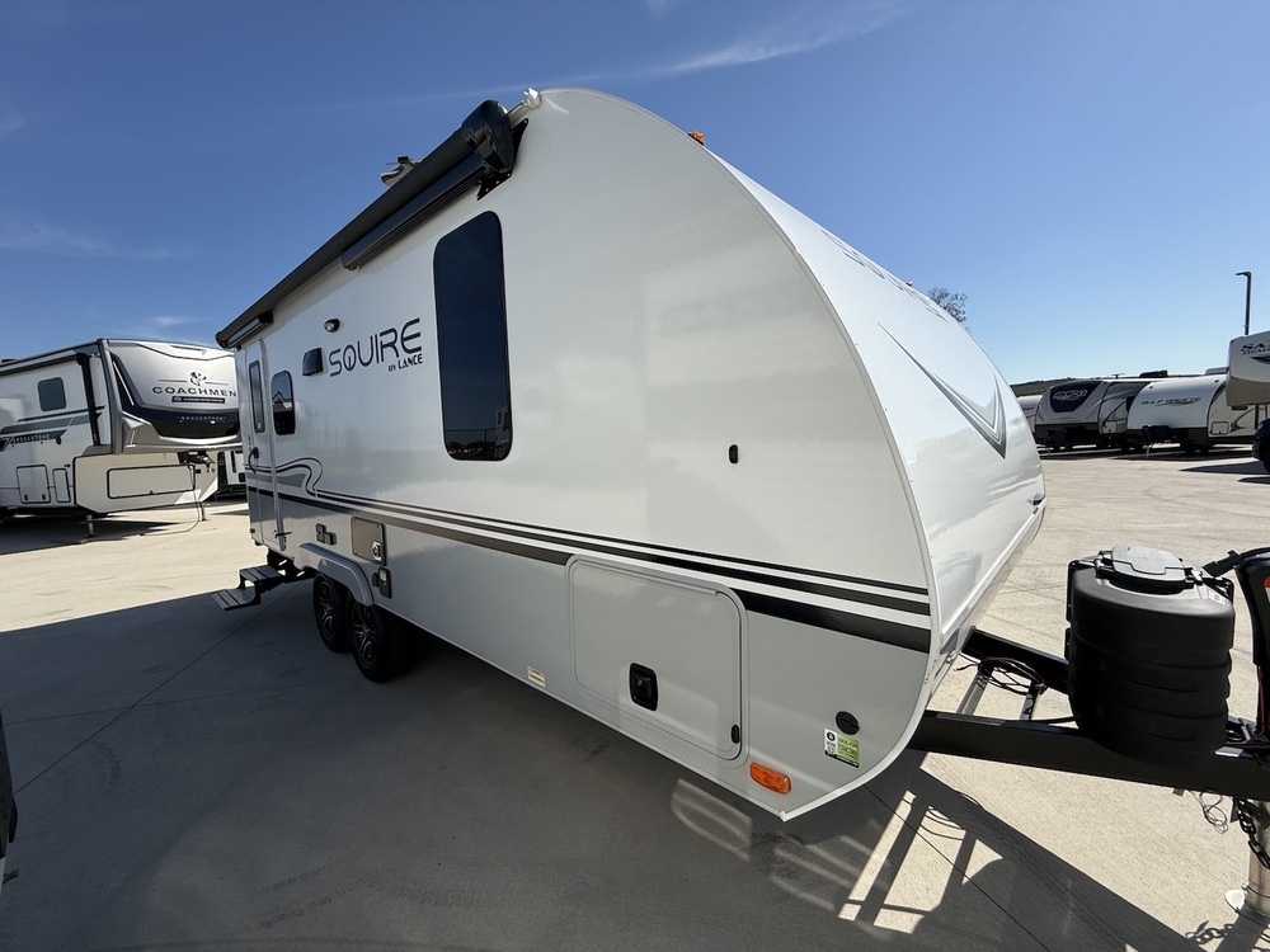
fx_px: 514
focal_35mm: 14
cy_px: 476
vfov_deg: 85.7
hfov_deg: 102.1
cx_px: 635
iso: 50
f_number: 2.2
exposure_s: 1/4149
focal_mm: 2.22
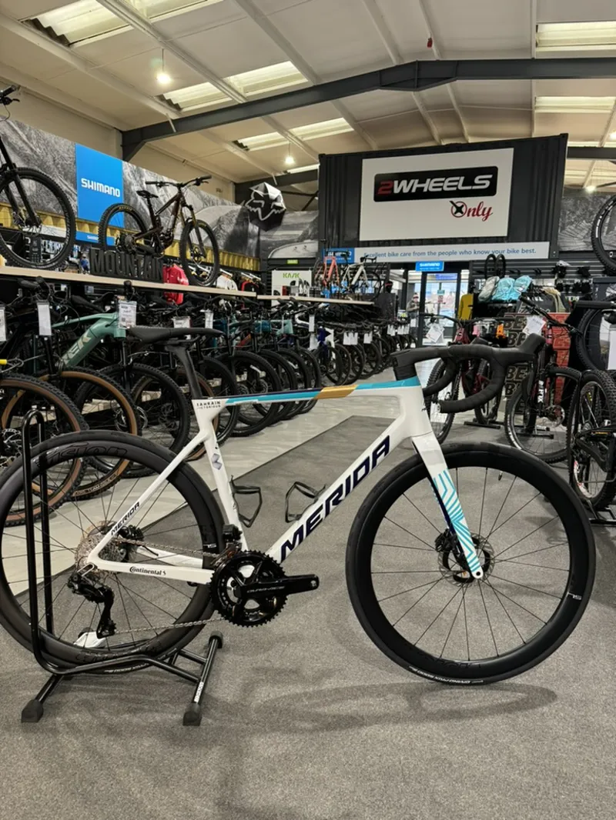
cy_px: 410
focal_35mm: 24
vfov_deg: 71.6
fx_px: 569
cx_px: 308
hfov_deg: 56.8
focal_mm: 6.76
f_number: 1.78
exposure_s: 1/50
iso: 250
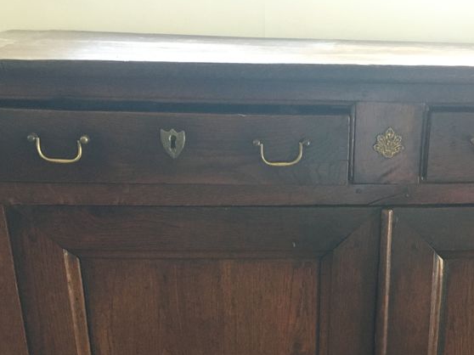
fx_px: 712
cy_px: 315
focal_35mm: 52
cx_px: 343
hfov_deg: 36.2
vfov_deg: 27.1
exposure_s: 1/25
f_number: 2.2
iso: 200
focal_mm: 4.15
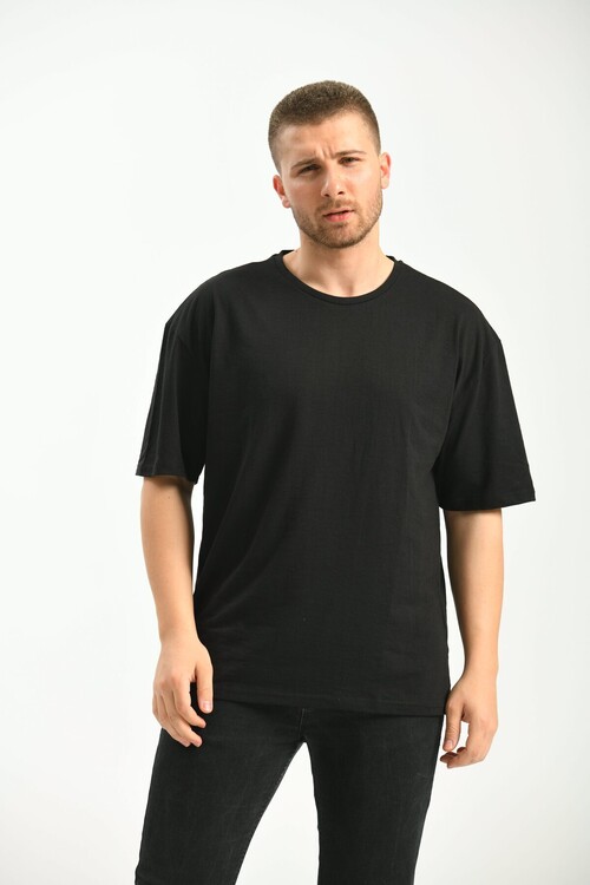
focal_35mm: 140
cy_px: 442
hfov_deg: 9.8
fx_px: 3441
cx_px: 295
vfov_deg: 14.7
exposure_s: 1/160
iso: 100
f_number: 5.6
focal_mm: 140
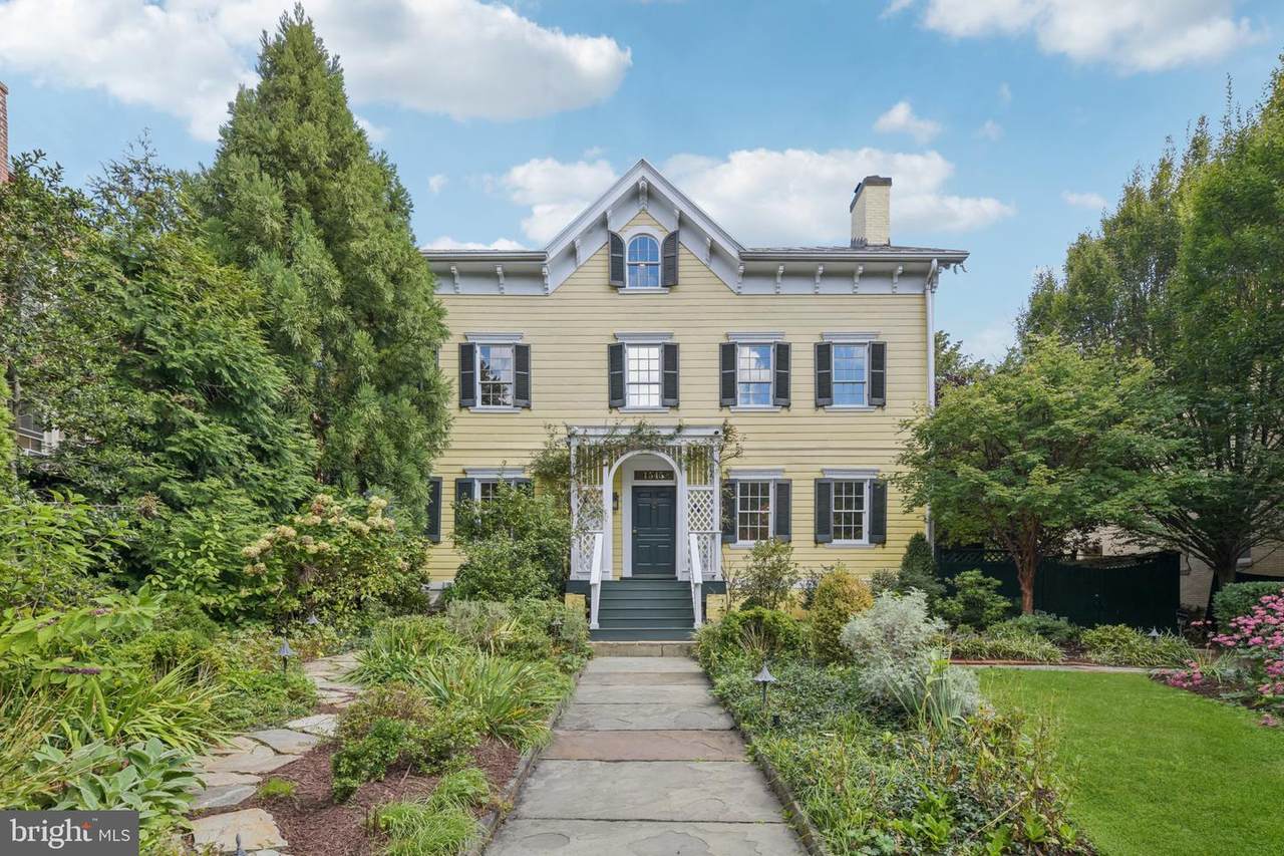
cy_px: 428
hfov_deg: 93.3
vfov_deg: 70.4
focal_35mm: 17
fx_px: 606
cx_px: 642
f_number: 8
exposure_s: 1/80
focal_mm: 17
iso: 100
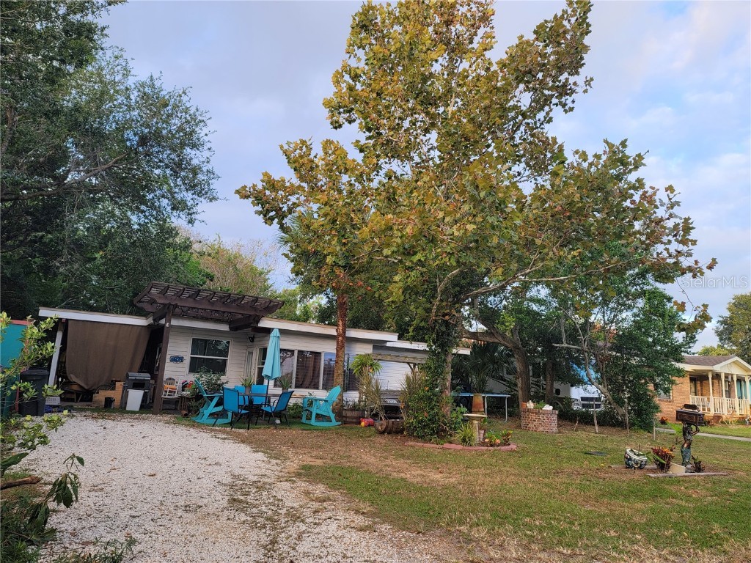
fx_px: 542
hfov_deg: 69.4
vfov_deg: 54.9
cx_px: 376
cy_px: 282
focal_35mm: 25
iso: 20
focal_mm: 7
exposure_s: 1/120
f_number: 1.8
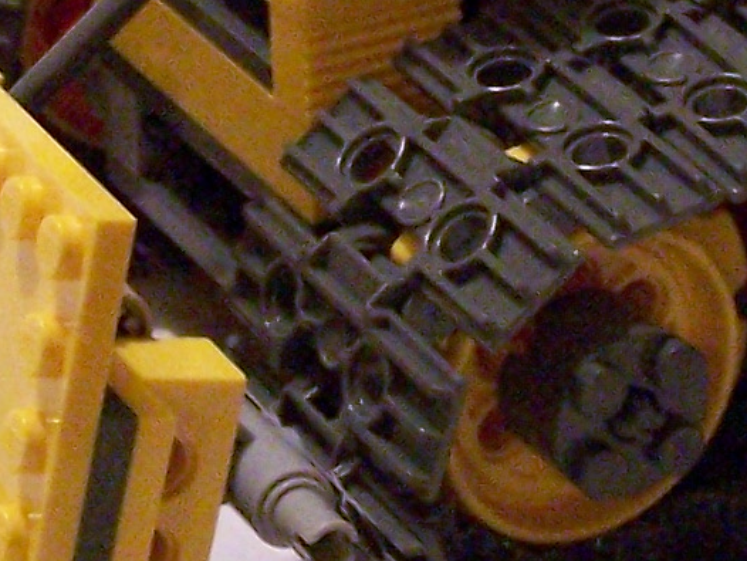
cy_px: -18
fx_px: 4016
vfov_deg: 7.9
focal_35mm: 186
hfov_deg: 10.6
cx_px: 508
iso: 400
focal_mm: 6.3
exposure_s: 1/20
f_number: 2.8
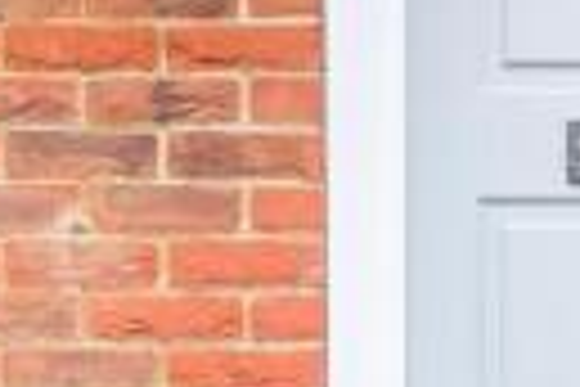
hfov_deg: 13.2
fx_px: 2449
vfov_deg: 9.0
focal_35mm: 152
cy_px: 25
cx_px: 690
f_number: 8
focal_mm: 20
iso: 500
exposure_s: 1/60
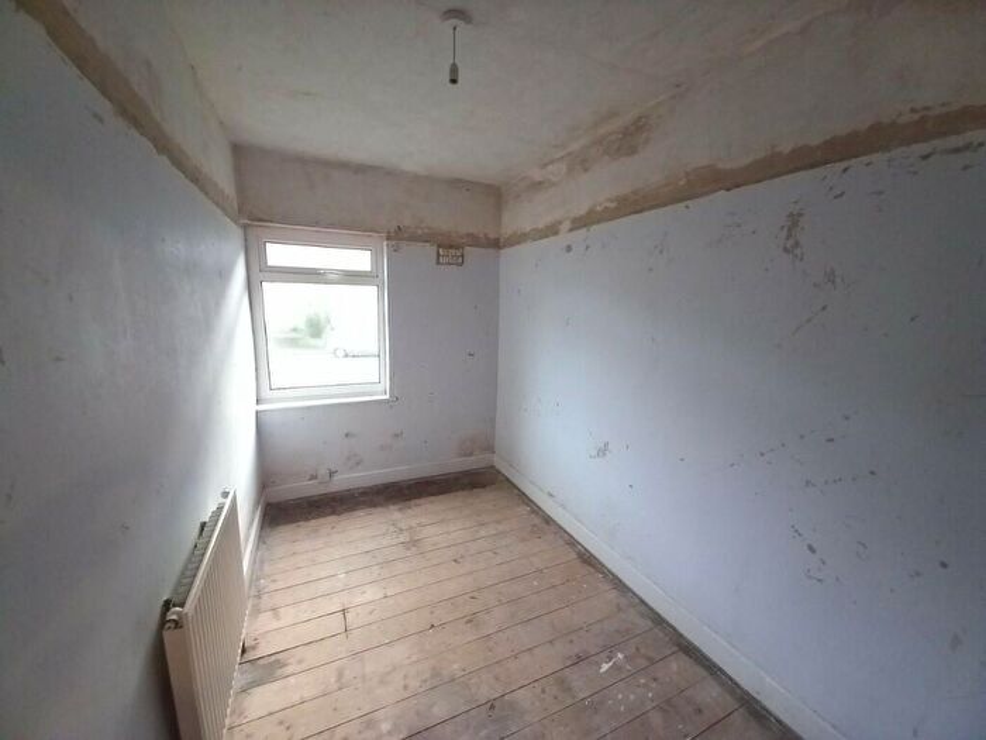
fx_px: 370
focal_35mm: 13
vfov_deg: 89.9
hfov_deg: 106.2
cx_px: 493
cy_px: 370
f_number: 2.2
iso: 200
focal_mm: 1.13
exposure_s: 1/33.3
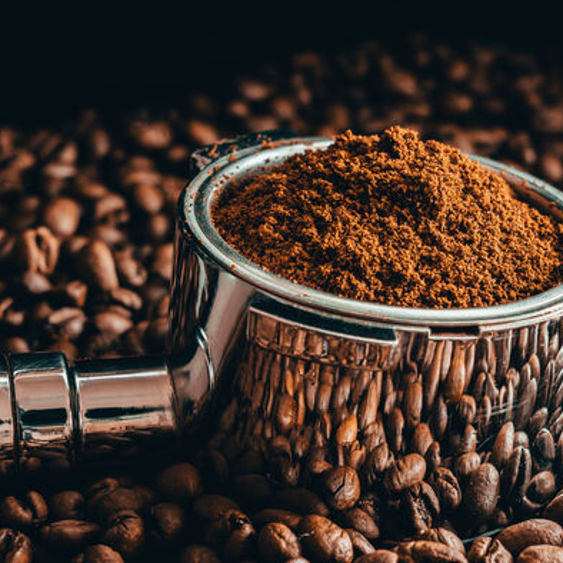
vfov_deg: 15.8
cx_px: 299
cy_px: 354
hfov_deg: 15.8
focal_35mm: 110
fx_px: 2024
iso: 100
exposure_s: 13
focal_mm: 65
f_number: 11
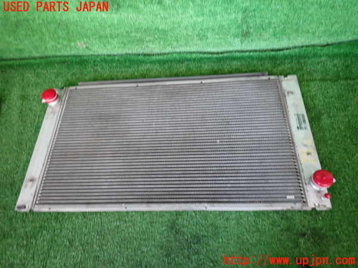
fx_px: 259
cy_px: 134
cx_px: 179
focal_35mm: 25
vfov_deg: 54.9
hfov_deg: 69.4
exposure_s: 1/30
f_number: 2
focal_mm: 4.5
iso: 400
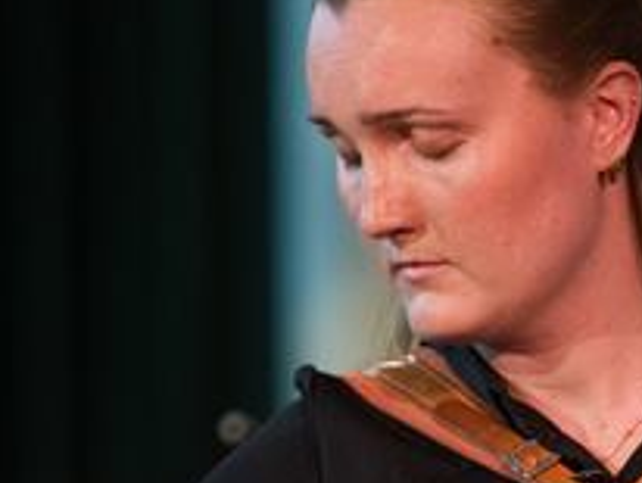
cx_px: 386
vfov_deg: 3.0
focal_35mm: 504
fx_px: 9358
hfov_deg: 3.9
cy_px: 570
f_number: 2.8
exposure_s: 1/800
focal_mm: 150
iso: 2000
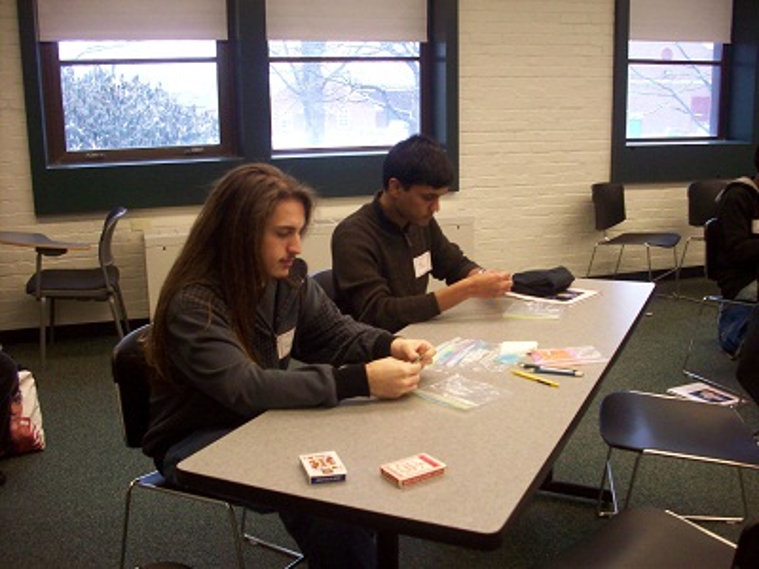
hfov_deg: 50.1
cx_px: 380
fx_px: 811
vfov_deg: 38.7
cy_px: 284
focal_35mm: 37
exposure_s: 1/45
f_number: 2.8
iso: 128
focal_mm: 6.2
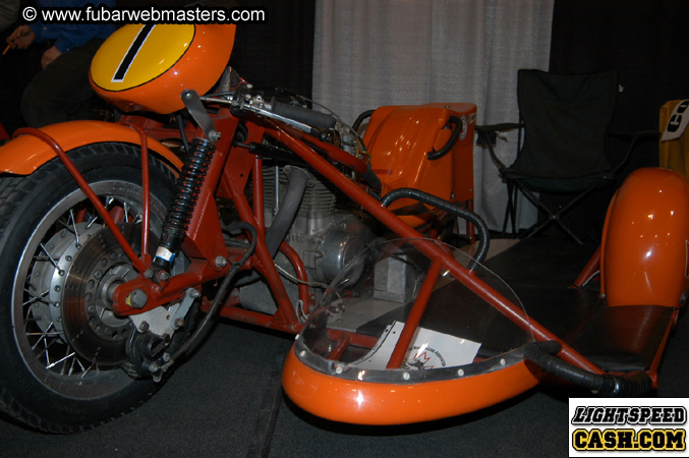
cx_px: 344
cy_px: 229
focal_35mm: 36
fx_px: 688
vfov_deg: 36.8
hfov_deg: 53.2
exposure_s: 1/60
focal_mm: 24
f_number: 5
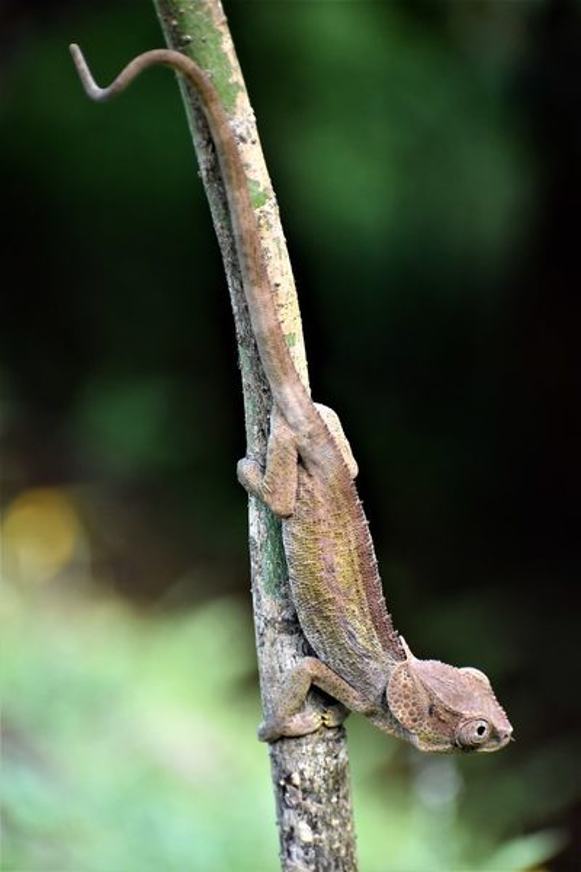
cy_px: 436
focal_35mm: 195
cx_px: 290
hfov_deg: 7.0
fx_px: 4720
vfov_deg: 10.5
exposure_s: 1/125
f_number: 4.8
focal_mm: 130
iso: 900
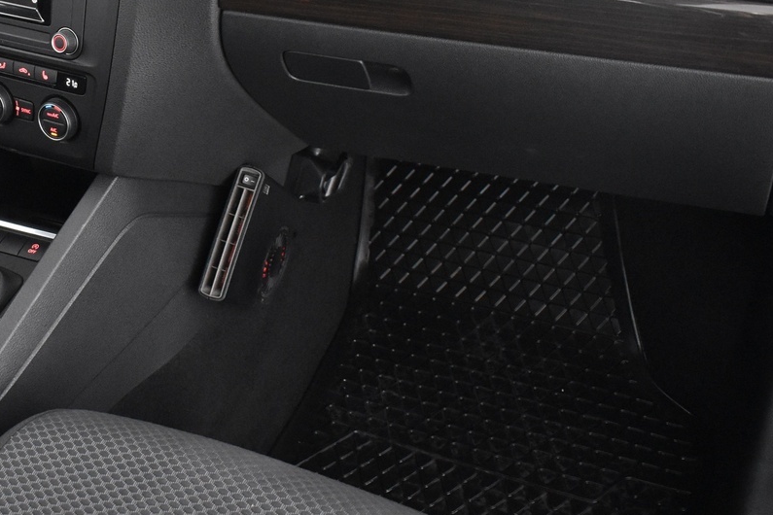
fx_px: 1181
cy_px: 190
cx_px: 116
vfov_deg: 24.5
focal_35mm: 55
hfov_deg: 34.7
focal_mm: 18
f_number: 3.5
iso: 3200
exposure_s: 1/25
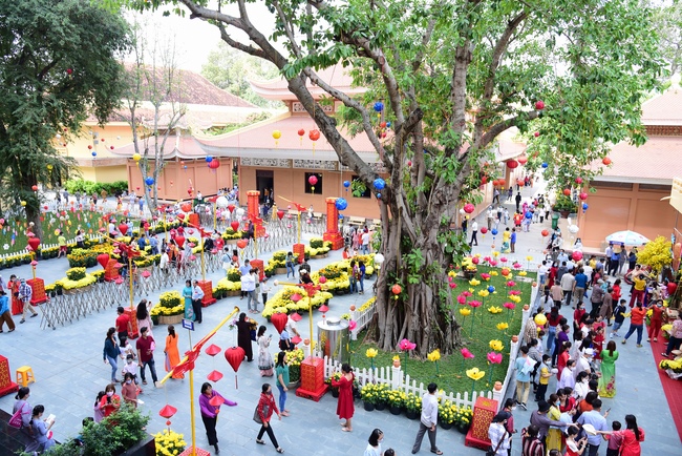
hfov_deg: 73.7
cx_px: 341
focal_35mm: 24
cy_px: 228
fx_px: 455
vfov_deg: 53.2
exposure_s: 1/80
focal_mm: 24
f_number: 7.1
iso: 250
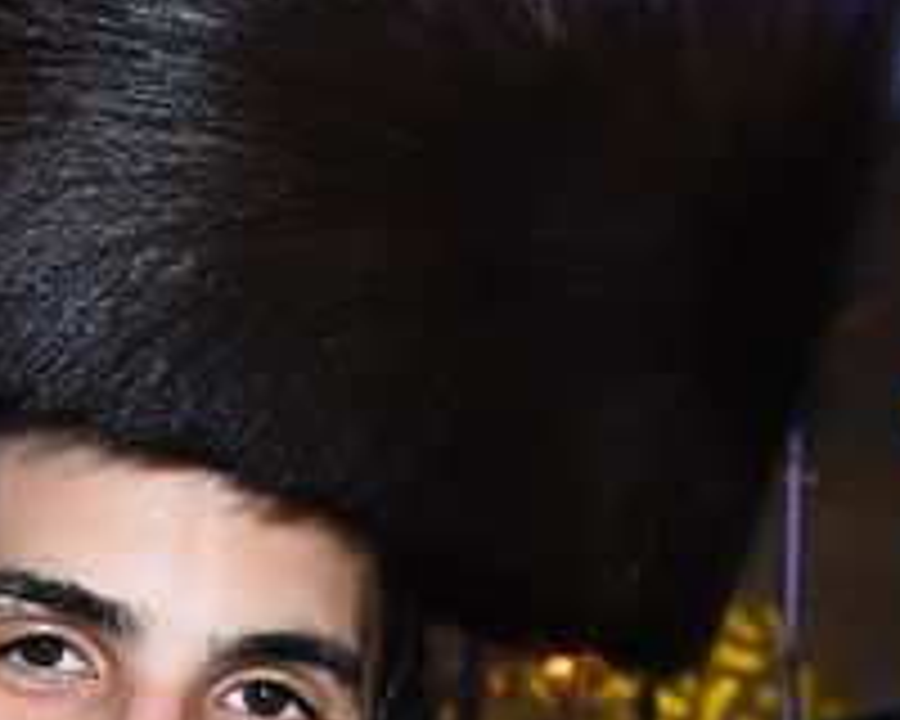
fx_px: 6054
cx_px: 585
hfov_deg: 8.5
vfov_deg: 6.7
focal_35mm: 227
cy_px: 1289
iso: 640
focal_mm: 23
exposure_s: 1/60
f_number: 6.3
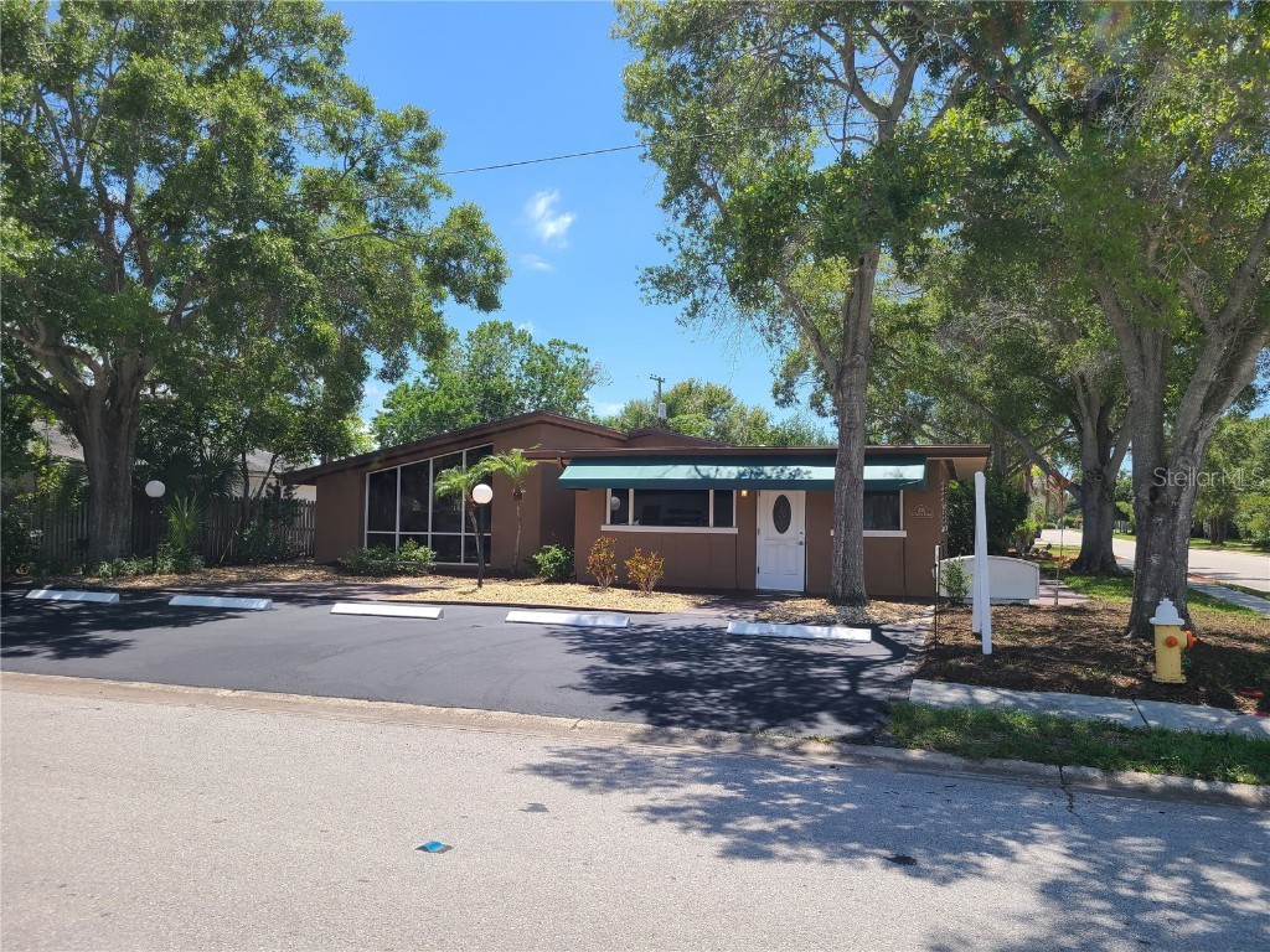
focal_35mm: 26
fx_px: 954
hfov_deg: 67.3
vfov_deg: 53.1
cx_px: 635
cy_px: 476
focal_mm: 5.4
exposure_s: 1/1700
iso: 40
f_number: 1.8
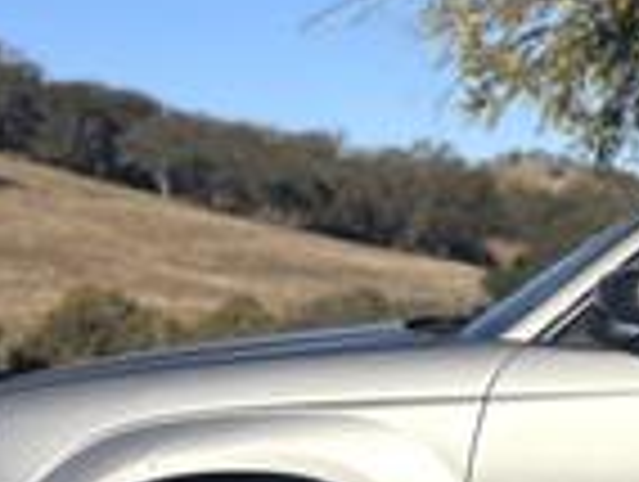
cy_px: 140
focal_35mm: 92
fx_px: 1701
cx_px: 900
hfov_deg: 19.2
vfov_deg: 16.1
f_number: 1.6
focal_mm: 5.96
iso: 50
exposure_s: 1/14493
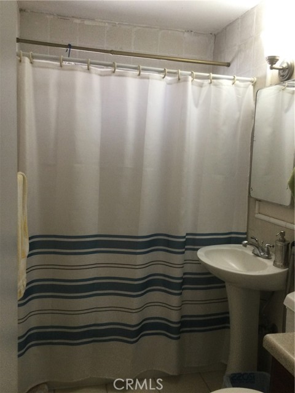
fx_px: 352
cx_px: 148
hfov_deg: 45.4
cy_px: 196
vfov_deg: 58.4
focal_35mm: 31
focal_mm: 3.3
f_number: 2.4
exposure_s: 1/30
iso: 80
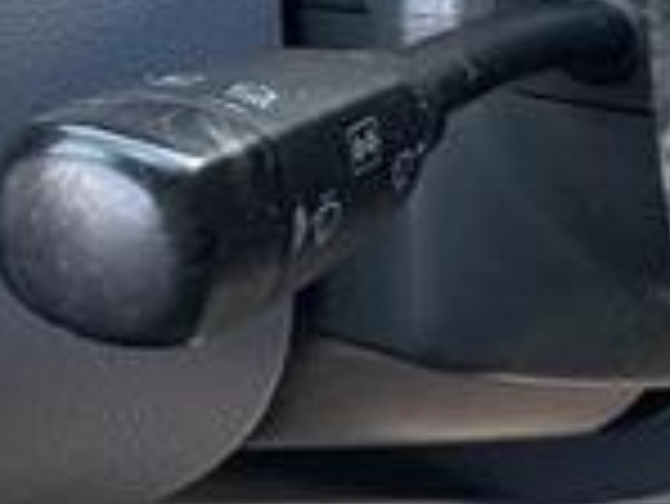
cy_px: -171
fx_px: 1627
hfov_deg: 15.6
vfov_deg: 16.5
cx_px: -832
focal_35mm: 84
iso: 200
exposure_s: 1/99
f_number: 2.2
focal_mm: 2.22
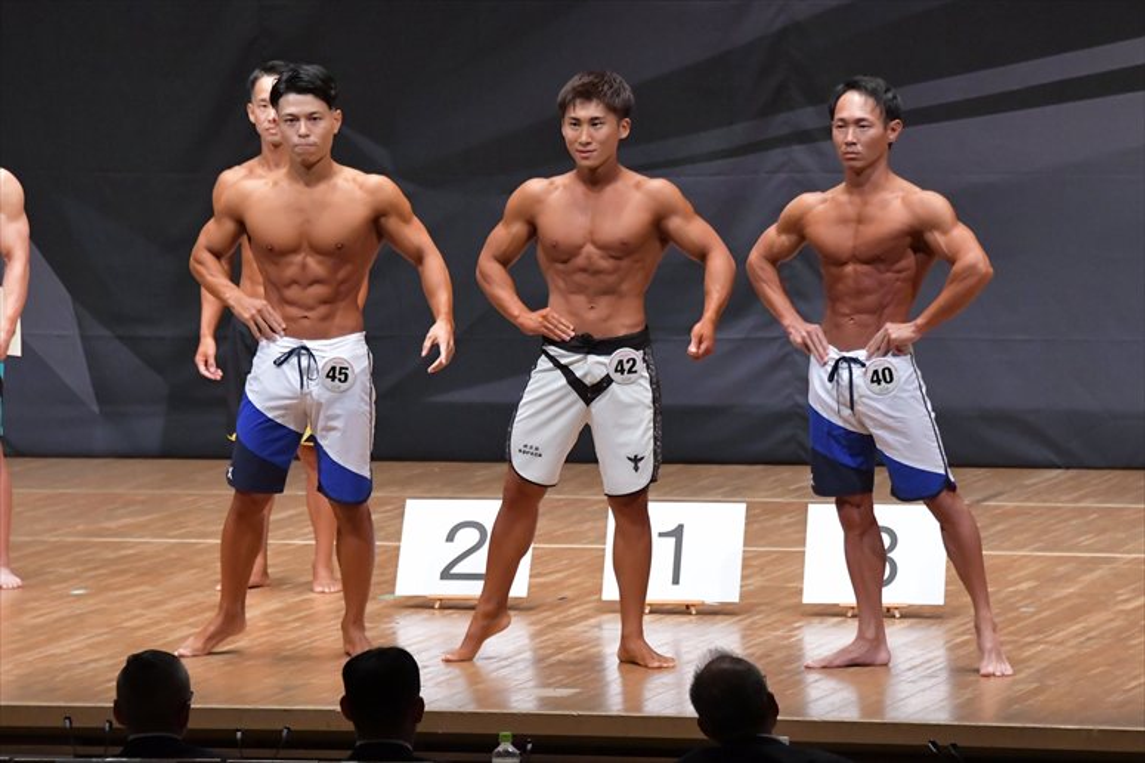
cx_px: 572
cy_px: 382
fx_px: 7630
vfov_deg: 5.7
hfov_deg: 8.6
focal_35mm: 240
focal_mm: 160
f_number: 5.6
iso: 8000
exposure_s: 1/400
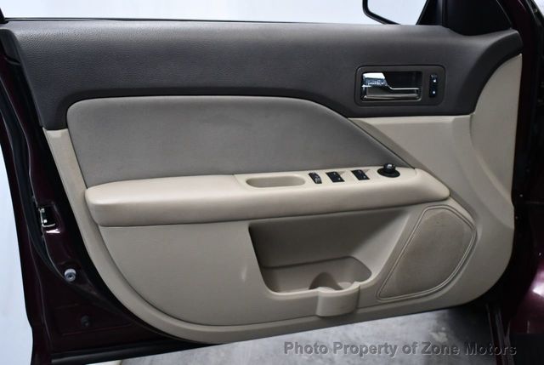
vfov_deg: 29.3
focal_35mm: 46
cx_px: 272
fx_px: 696
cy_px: 182
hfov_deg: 42.7
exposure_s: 1/125
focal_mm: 23
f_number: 3.8
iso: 1400
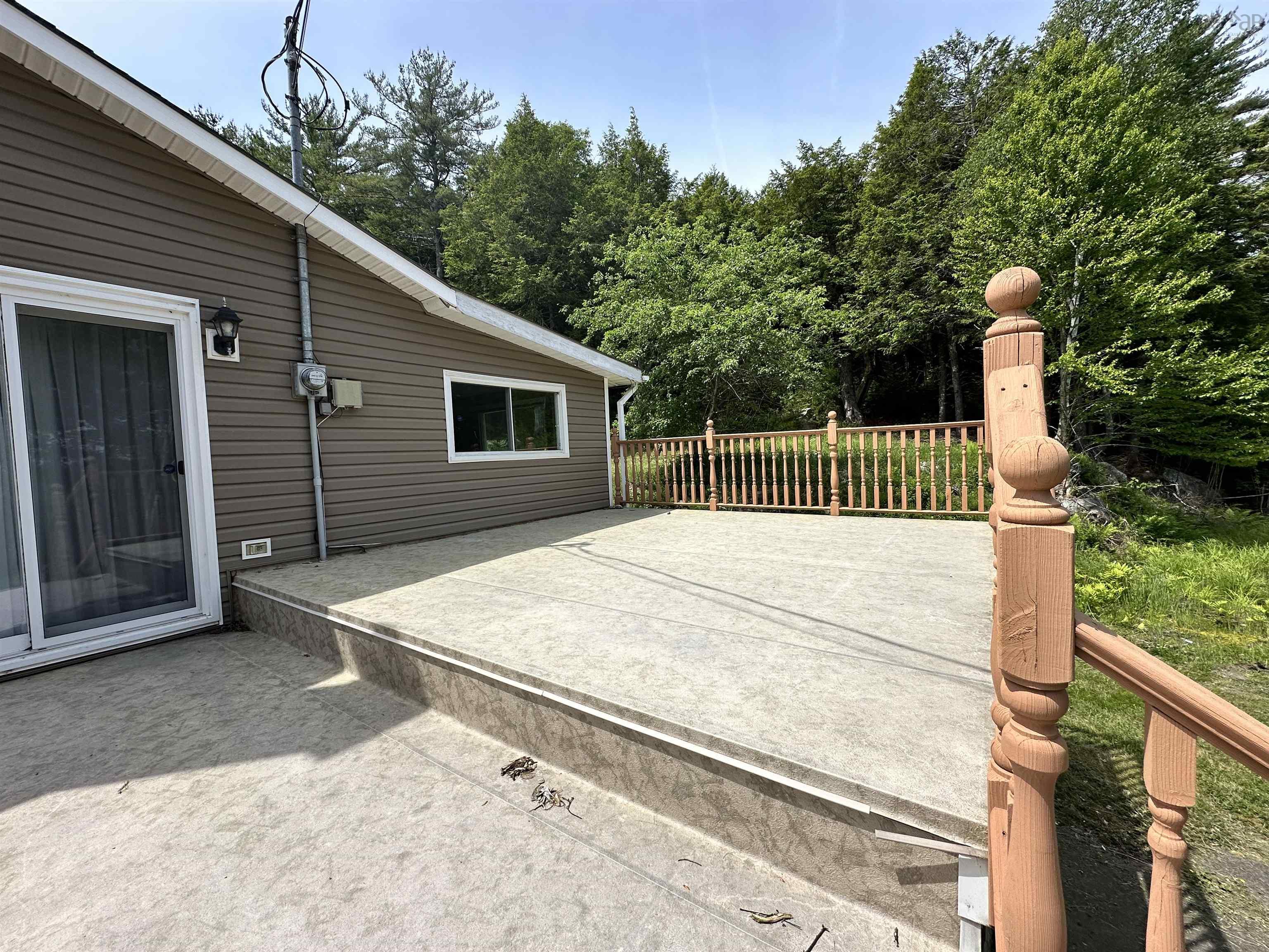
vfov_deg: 85.7
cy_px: 476
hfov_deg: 102.1
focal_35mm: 14
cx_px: 634
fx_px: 513
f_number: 2.2
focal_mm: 2.22
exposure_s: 1/1795
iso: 40
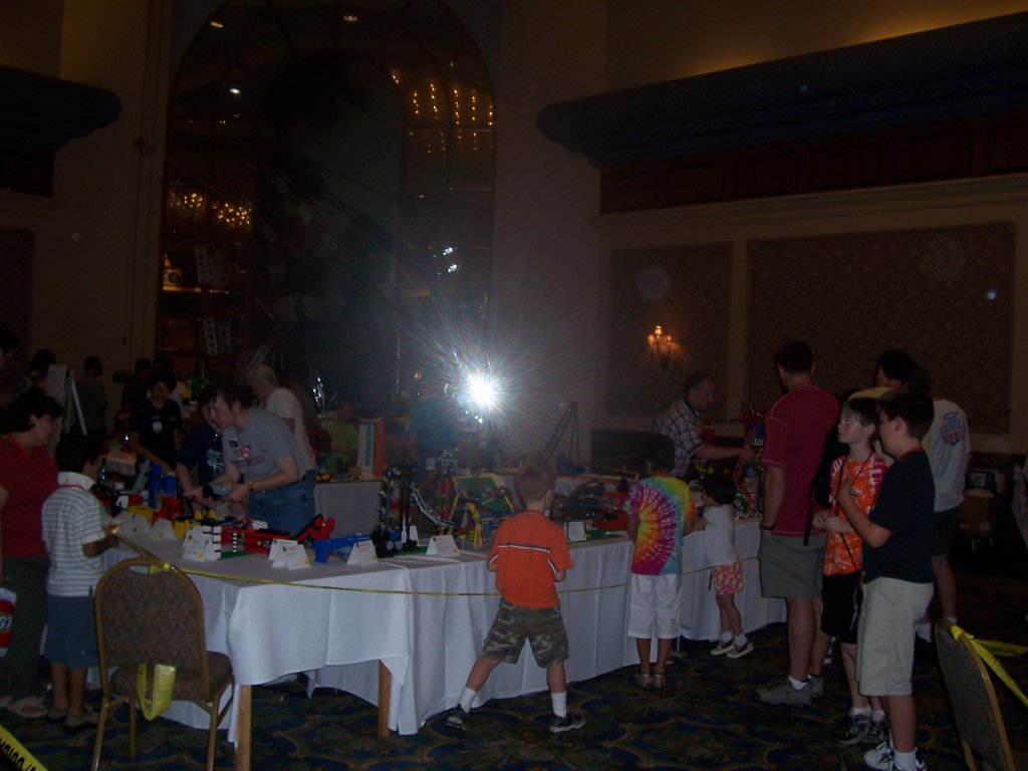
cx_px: 514
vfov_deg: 41.8
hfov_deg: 54.0
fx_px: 1010
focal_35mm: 34
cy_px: 386
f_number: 2.7
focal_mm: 5.6
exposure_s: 1/60
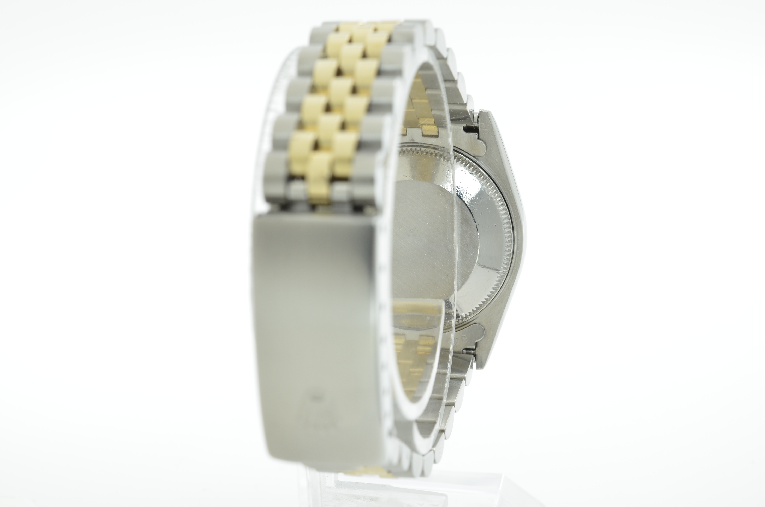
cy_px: 254
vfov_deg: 22.5
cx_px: 382
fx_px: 1272
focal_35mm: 60
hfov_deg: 33.5
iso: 200
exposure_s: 1/15
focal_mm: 40
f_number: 13
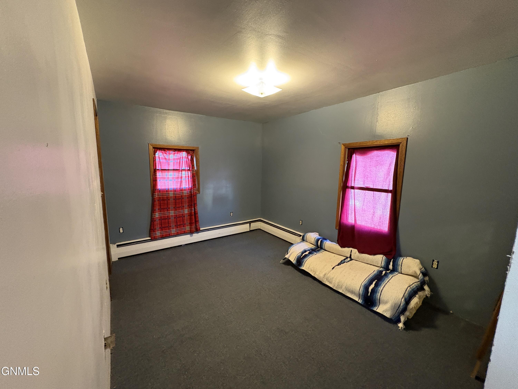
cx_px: 259
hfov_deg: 102.1
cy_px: 194
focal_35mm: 14
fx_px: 209
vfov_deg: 85.7
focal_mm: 2.22
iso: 640
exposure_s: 1/40
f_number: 2.2
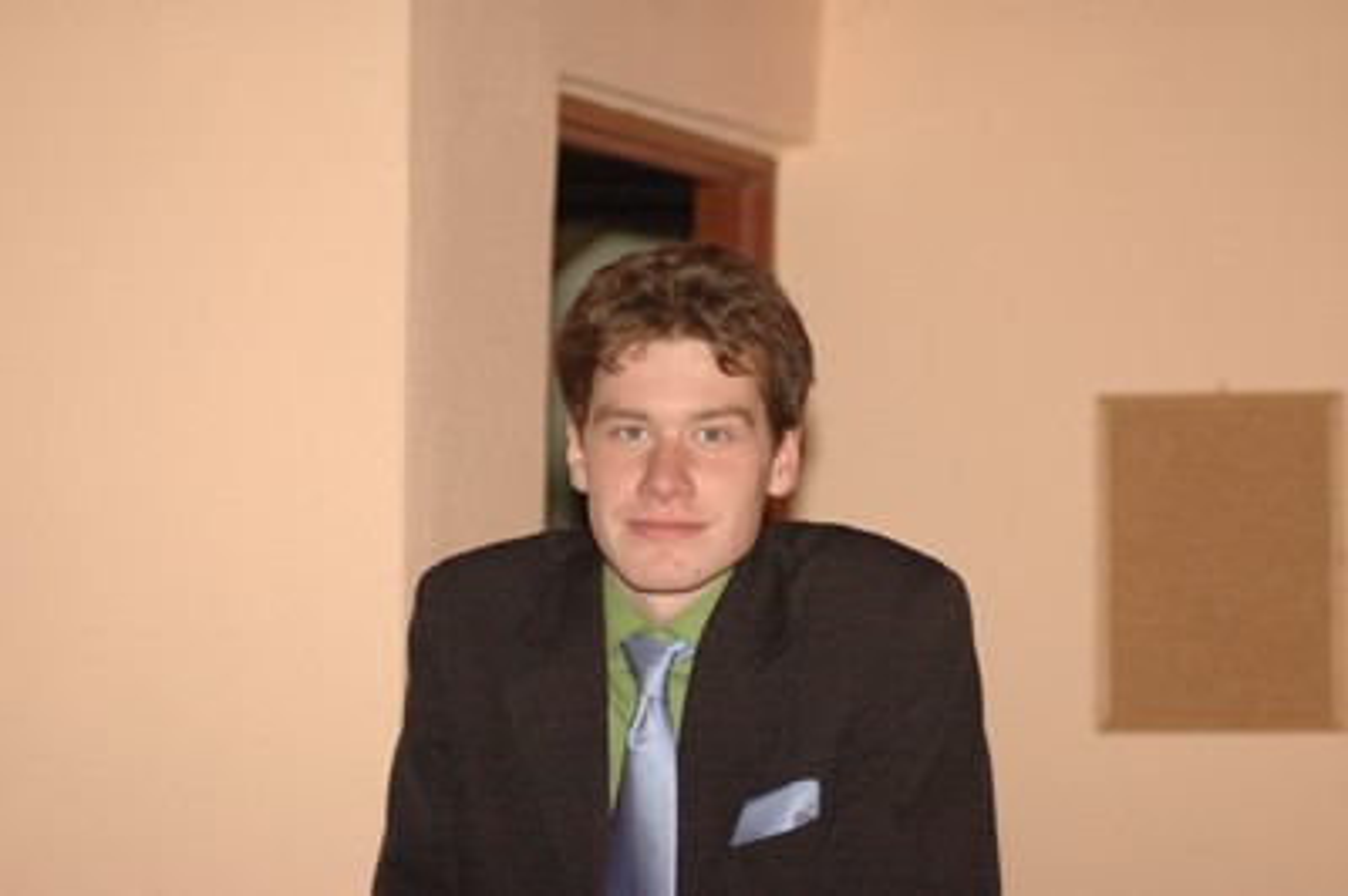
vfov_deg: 11.4
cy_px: 448
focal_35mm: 120
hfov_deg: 17.1
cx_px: 674
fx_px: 4490
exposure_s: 1/60
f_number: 3.3
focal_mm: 80
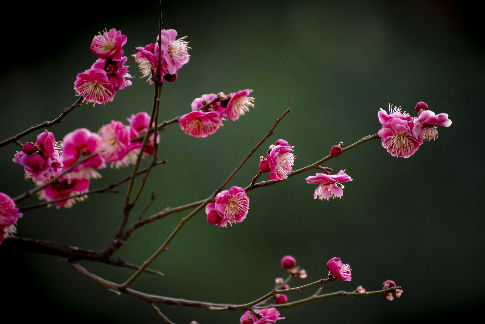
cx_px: 259
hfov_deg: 4.5
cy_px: 175
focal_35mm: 461
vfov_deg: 3.0
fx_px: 6212
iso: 4000
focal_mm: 400
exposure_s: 1/1000
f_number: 5.6
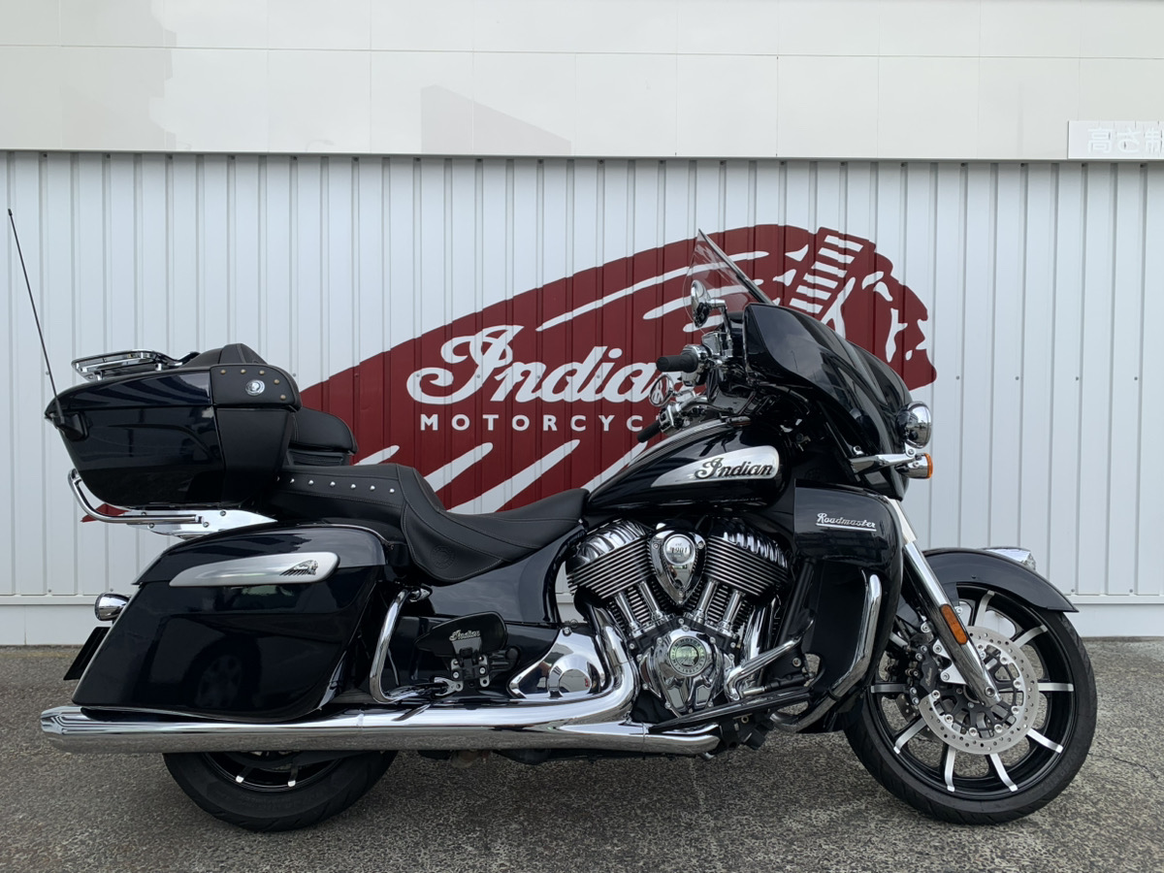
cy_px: 436
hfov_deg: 67.3
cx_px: 582
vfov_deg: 53.1
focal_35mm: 26
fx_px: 874
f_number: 1.8
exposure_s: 1/465
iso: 25
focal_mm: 4.25
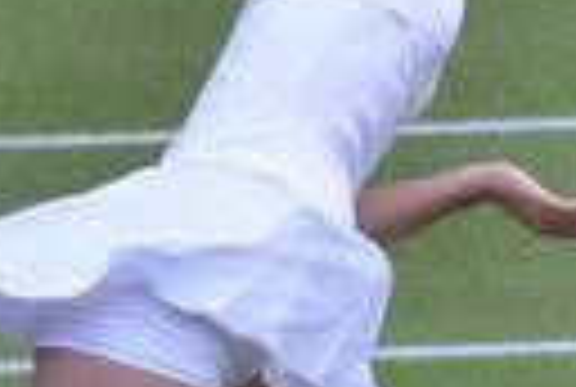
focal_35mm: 2123
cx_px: 610
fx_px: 34047
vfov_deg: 0.7
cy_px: 288
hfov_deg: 1.0
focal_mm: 260
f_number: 5.3
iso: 1100
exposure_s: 1/1000
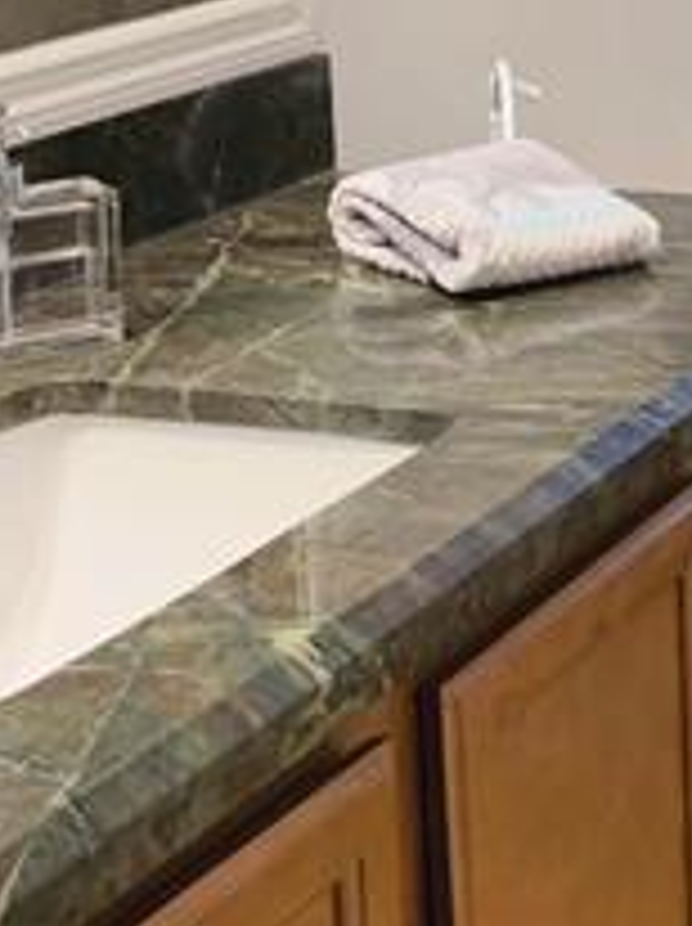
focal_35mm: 97
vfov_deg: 20.0
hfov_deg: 15.0
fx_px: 2591
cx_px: 670
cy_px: 139
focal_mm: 4.25
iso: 160
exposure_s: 1/60
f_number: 1.8
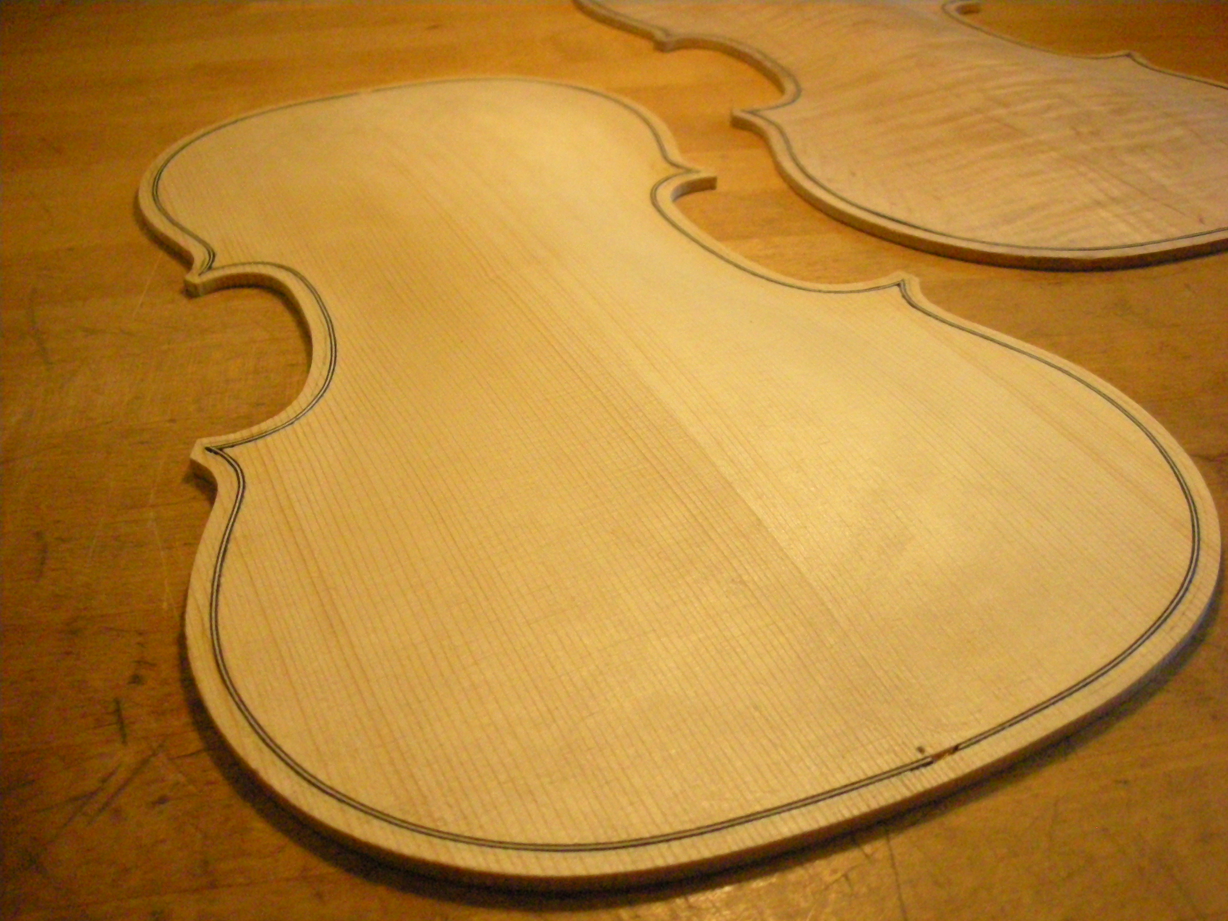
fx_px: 1242
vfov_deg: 40.7
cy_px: 460
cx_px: 614
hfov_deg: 52.6
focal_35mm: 35
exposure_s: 1/108
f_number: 7.9
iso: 800
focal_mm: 5.8
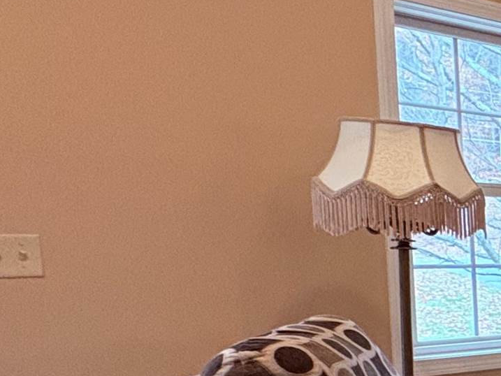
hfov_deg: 18.6
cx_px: 1028
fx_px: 869
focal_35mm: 60
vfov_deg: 23.9
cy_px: 326
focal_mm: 2.22
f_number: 2.2
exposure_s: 1/60
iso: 400
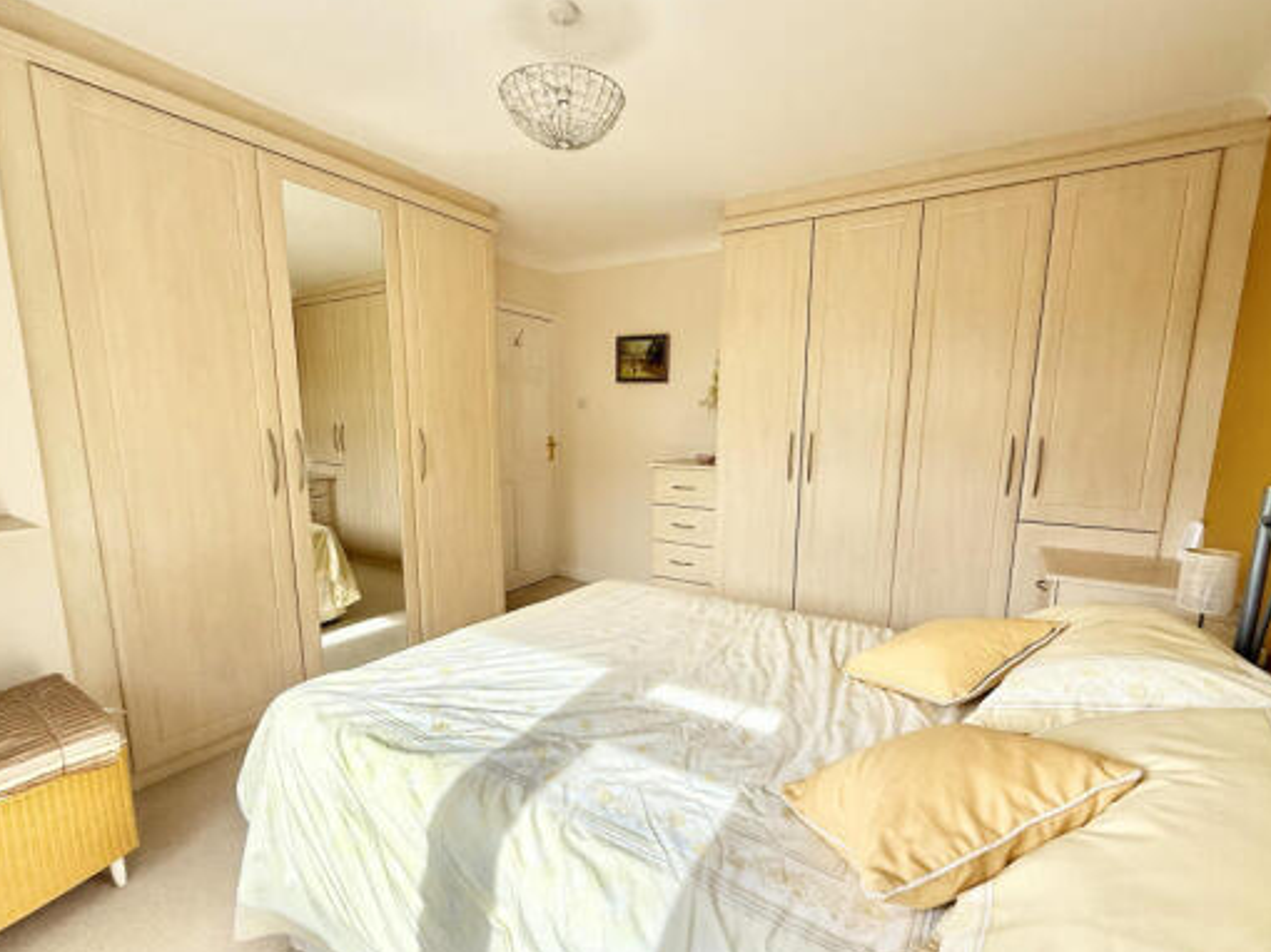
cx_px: 654
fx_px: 587
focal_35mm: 16
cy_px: 515
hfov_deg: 94.5
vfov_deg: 77.9
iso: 64
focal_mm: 2.22
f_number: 2.2
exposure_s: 1/395
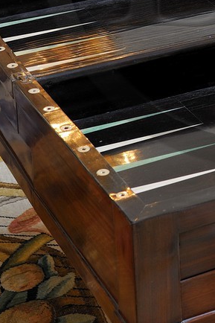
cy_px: -65
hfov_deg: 10.4
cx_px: 266
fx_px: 1156
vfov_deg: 15.3
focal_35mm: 129
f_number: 10
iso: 200
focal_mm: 35
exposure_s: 5
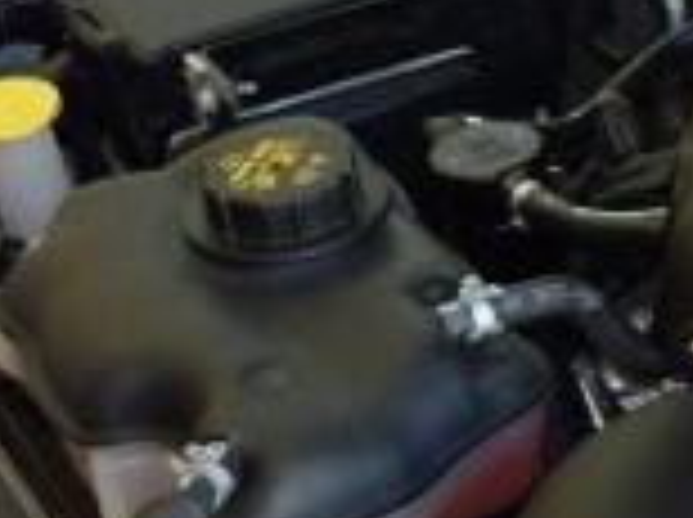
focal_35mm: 130
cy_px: 459
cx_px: 1323
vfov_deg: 11.3
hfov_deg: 13.4
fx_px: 2599
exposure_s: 1/30
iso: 100
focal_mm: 4.1
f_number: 3.3
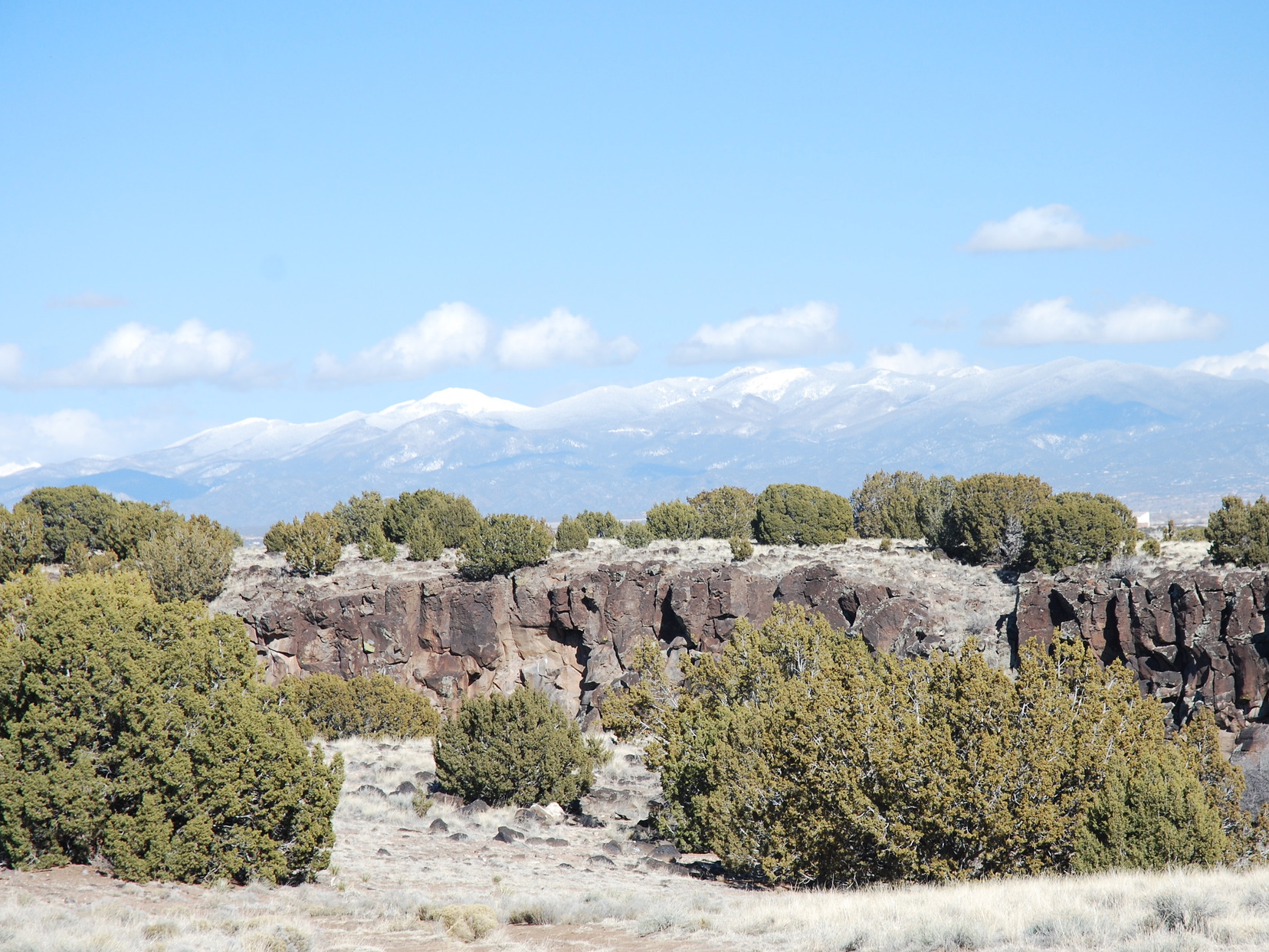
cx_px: 738
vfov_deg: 12.1
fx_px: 4472
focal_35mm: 122
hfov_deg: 16.1
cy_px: 481
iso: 200
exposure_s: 1/125
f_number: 7.1
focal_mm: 70
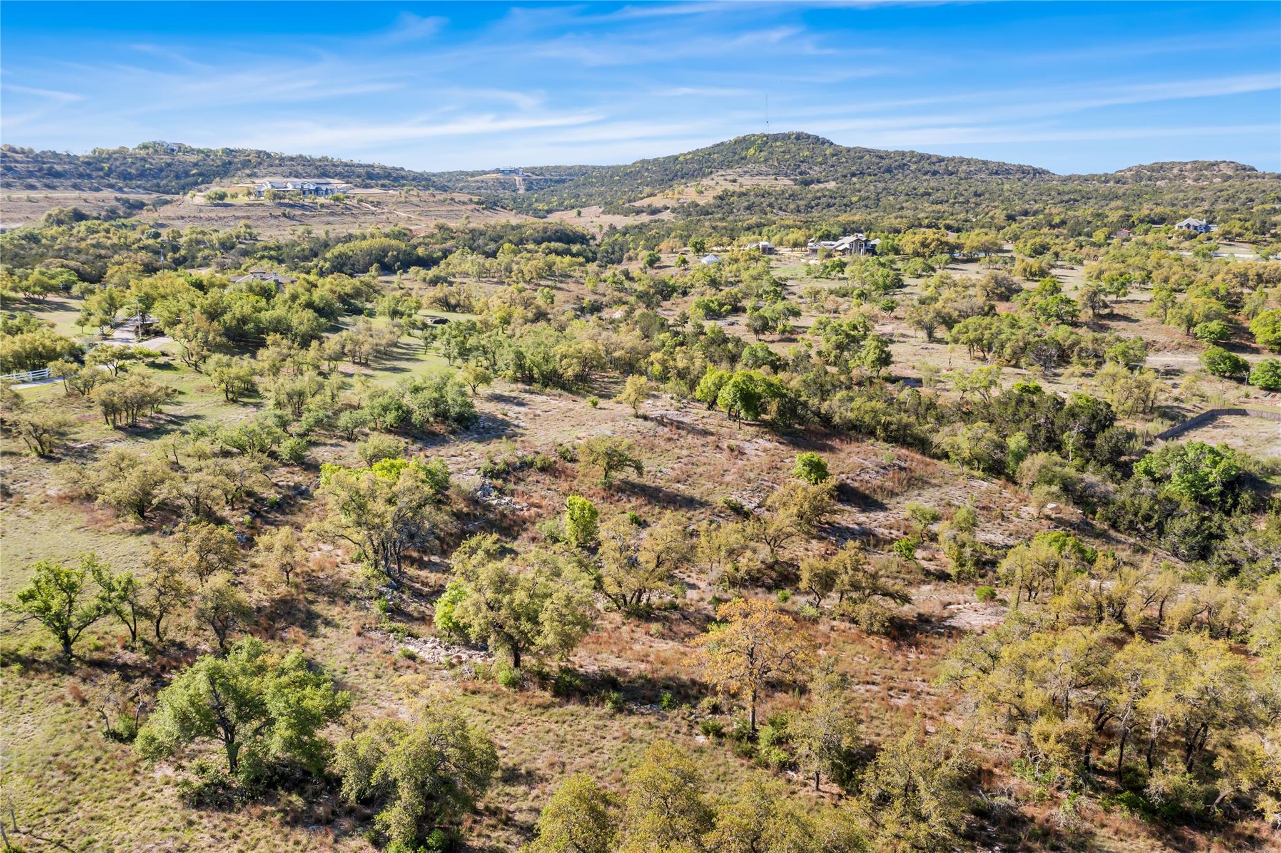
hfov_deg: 65.5
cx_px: 640
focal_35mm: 28
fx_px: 996
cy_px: 426
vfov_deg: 46.4
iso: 100
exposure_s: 1/120
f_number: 5.6
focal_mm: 10.26
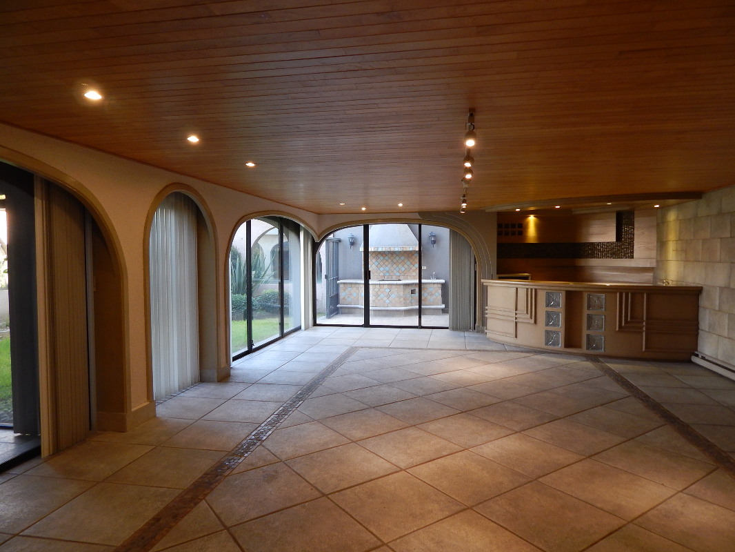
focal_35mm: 23
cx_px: 368
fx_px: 488
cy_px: 276
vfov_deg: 58.9
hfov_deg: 73.9
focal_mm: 4
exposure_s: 1/30
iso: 200
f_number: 3
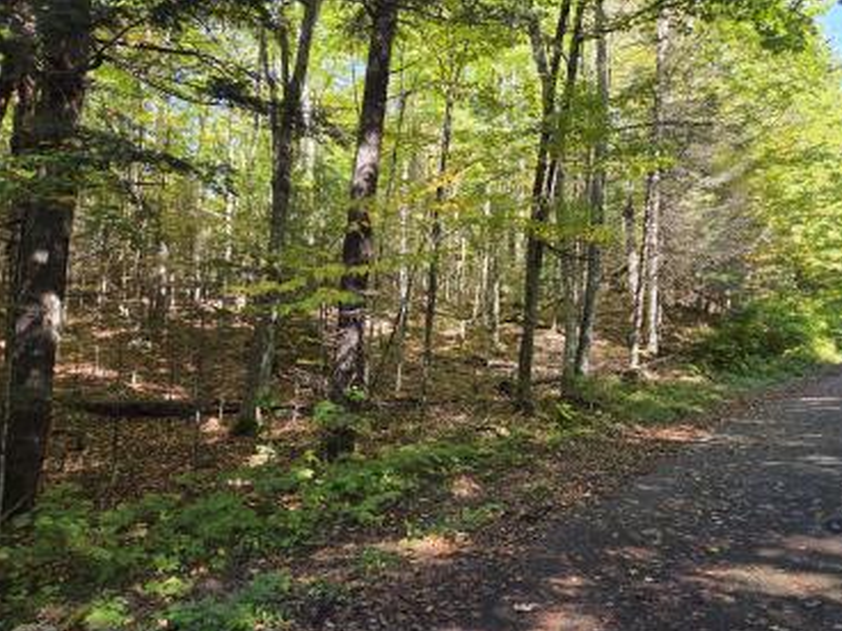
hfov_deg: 69.3
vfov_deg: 54.8
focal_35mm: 25
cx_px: 455
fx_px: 608
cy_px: 341
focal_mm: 5.4
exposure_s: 1/180
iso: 80
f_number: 1.8
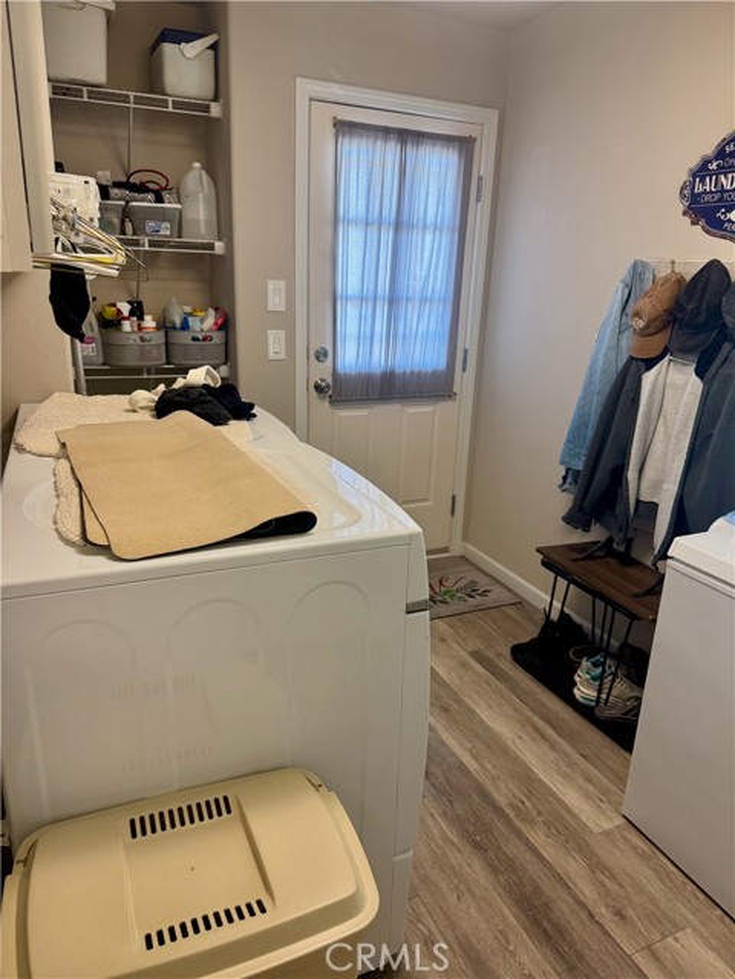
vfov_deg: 71.6
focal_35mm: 24
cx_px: 368
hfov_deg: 56.8
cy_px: 490
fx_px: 679
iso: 160
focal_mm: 6.76
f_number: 1.78
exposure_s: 1/60
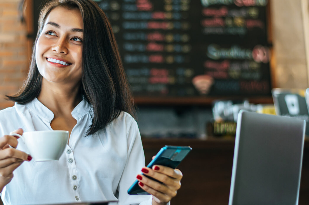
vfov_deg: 15.2
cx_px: 142
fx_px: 772
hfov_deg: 22.6
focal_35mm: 90
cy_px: 87
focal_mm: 50
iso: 400
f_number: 1.8
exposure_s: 1/125
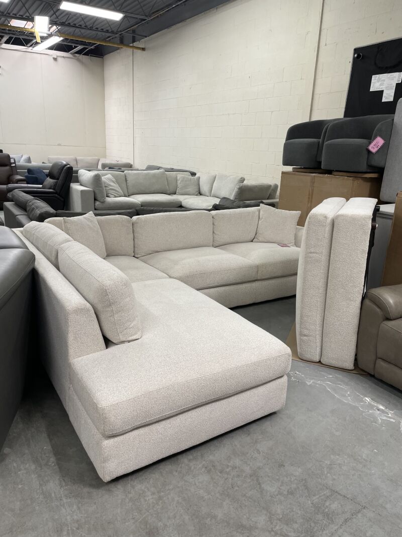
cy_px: 268
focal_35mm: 26
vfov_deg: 67.3
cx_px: 201
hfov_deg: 53.1
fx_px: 403
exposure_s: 1/60
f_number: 1.6
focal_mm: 4.2
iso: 80
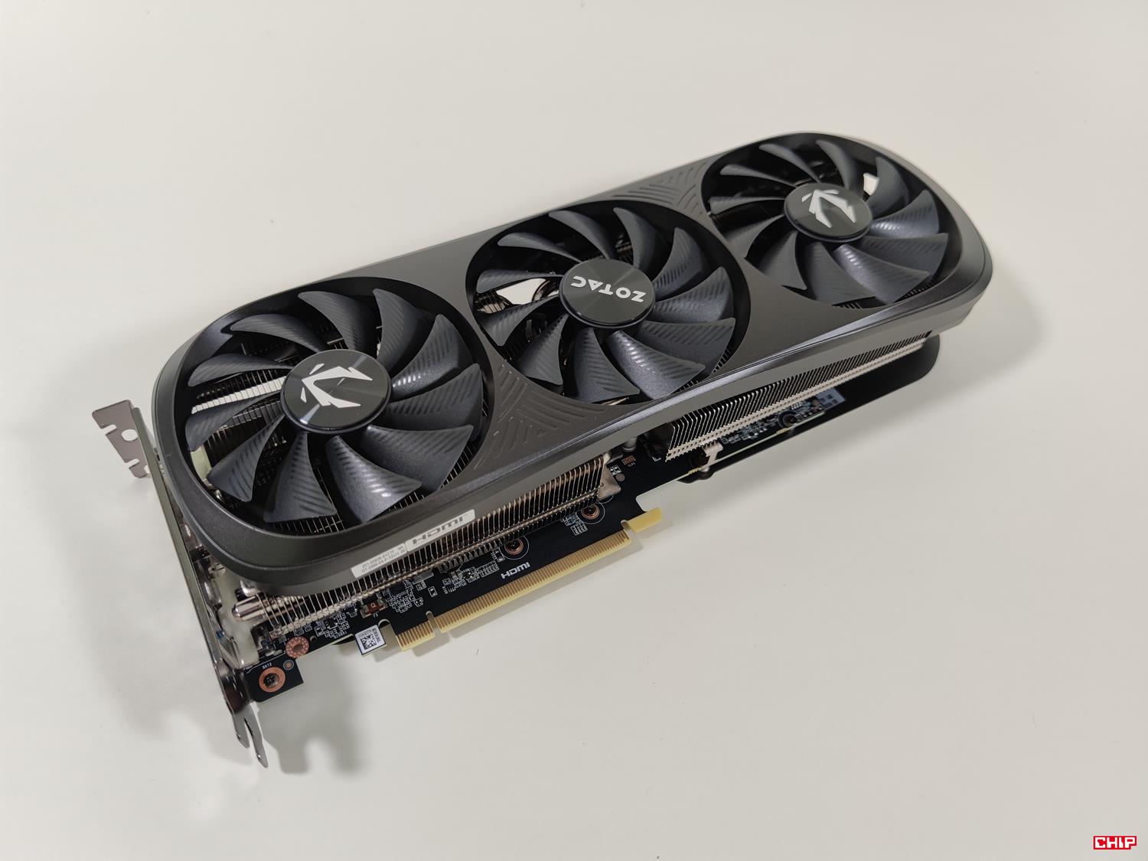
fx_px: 829
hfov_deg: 69.4
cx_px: 574
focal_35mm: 25
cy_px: 430
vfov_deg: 54.9
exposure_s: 1/100
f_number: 1.85
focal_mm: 6.78
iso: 90
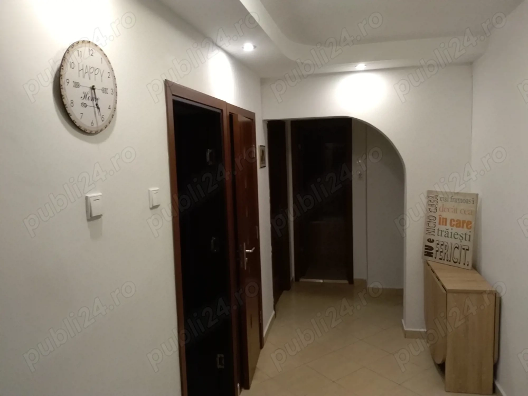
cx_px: 264
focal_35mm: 26
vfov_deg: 53.1
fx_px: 397
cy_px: 198
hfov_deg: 67.3
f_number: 2
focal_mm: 3.54
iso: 503
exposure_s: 1/33.3
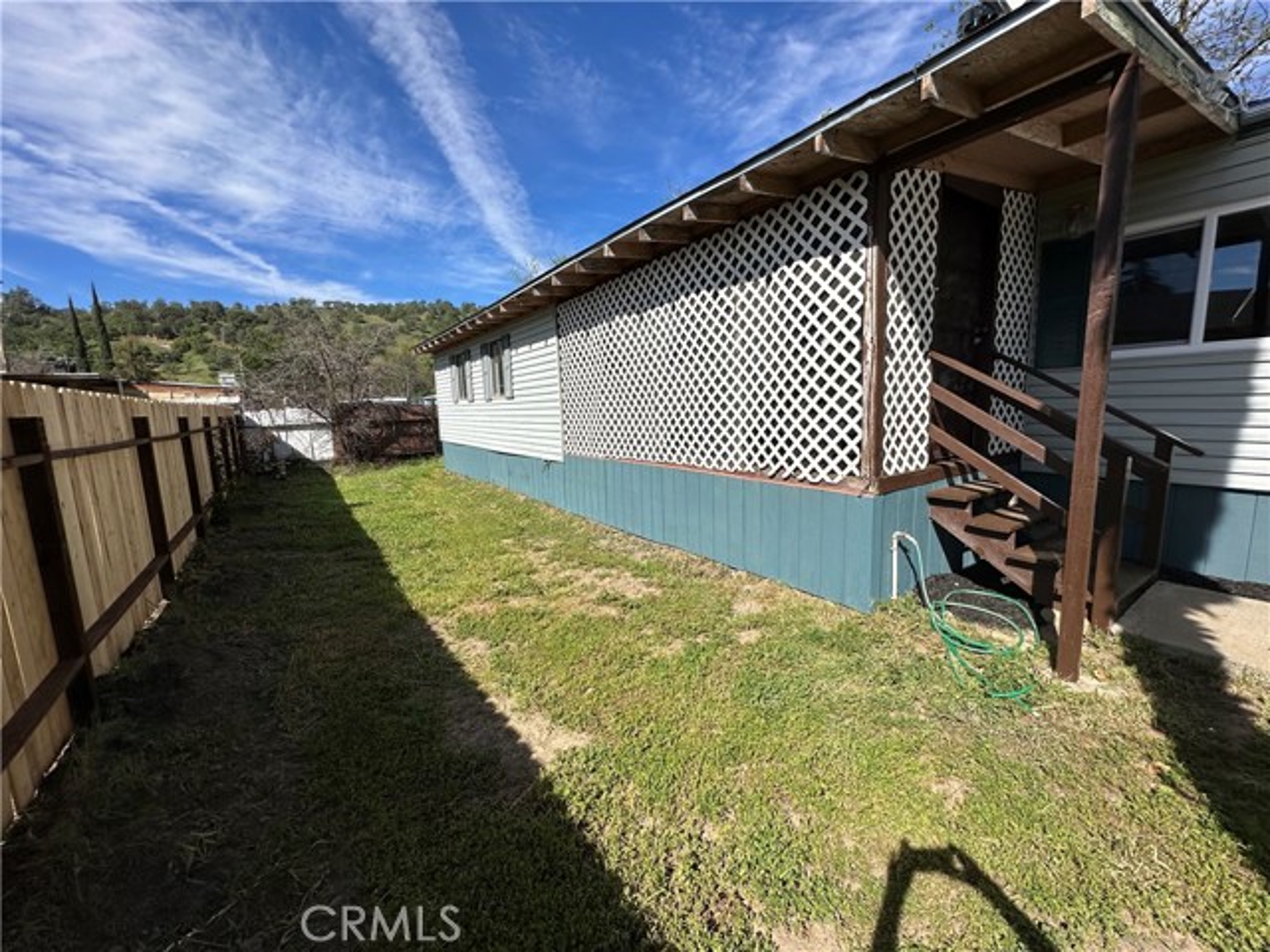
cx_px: 635
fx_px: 514
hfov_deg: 102.1
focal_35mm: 14
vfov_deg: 85.7
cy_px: 476
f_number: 2.2
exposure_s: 1/3509
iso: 50
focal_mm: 2.22
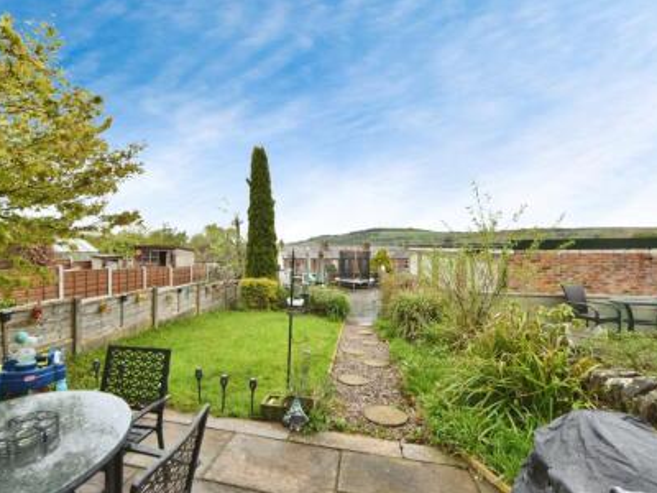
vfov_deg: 78.1
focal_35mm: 16
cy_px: 257
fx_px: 304
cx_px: 281
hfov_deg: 93.8
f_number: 9
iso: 500
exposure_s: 1/200
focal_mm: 14
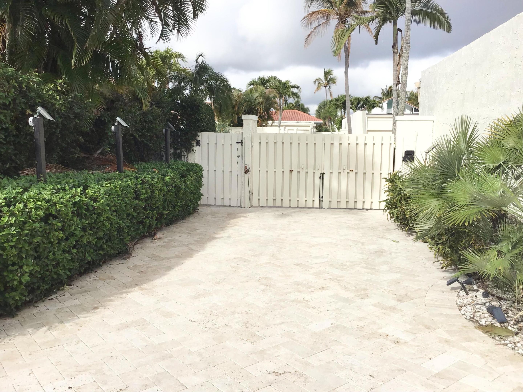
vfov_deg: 45.4
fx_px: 468
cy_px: 196
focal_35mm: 31
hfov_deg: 58.4
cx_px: 262
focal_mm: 3.3
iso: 25
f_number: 2.4
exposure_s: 1/1597
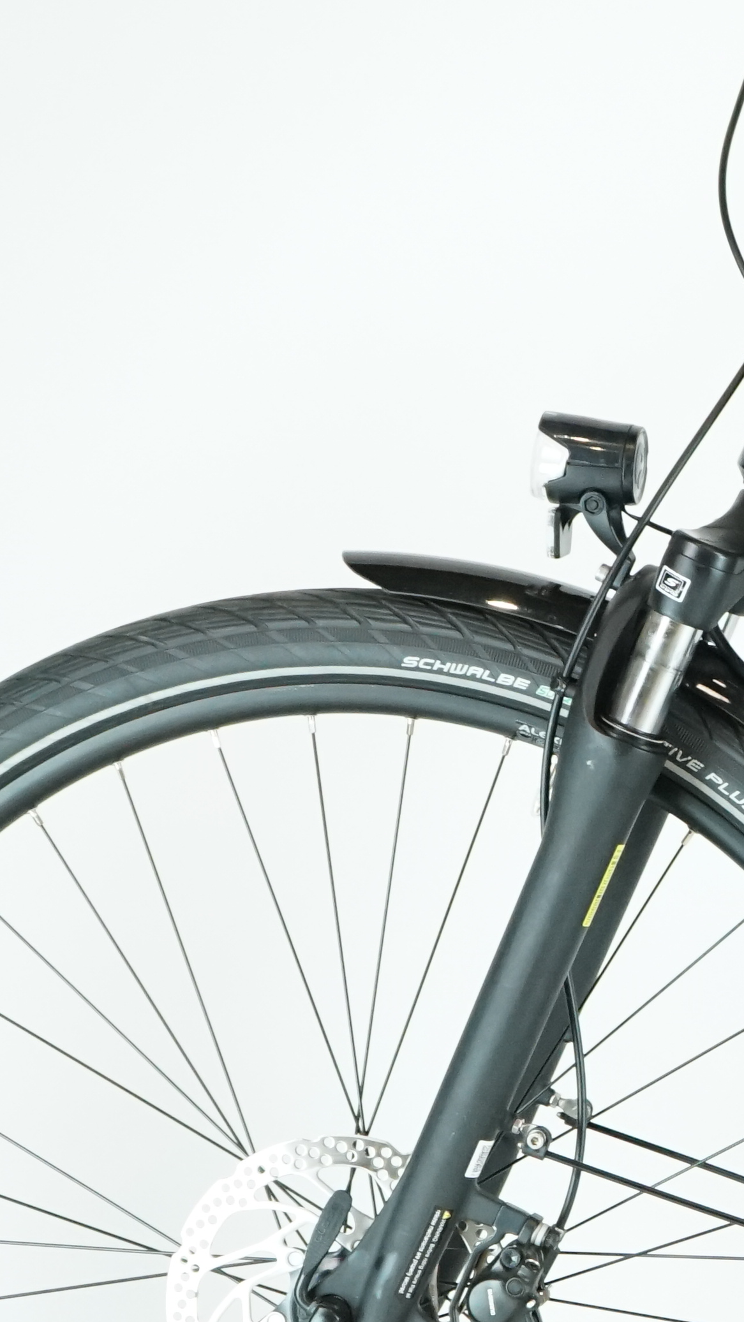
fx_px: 6594
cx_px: 1502
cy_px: 858
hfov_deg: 6.3
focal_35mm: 188
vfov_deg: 11.4
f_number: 6.3
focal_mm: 62
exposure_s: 1/200
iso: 2500
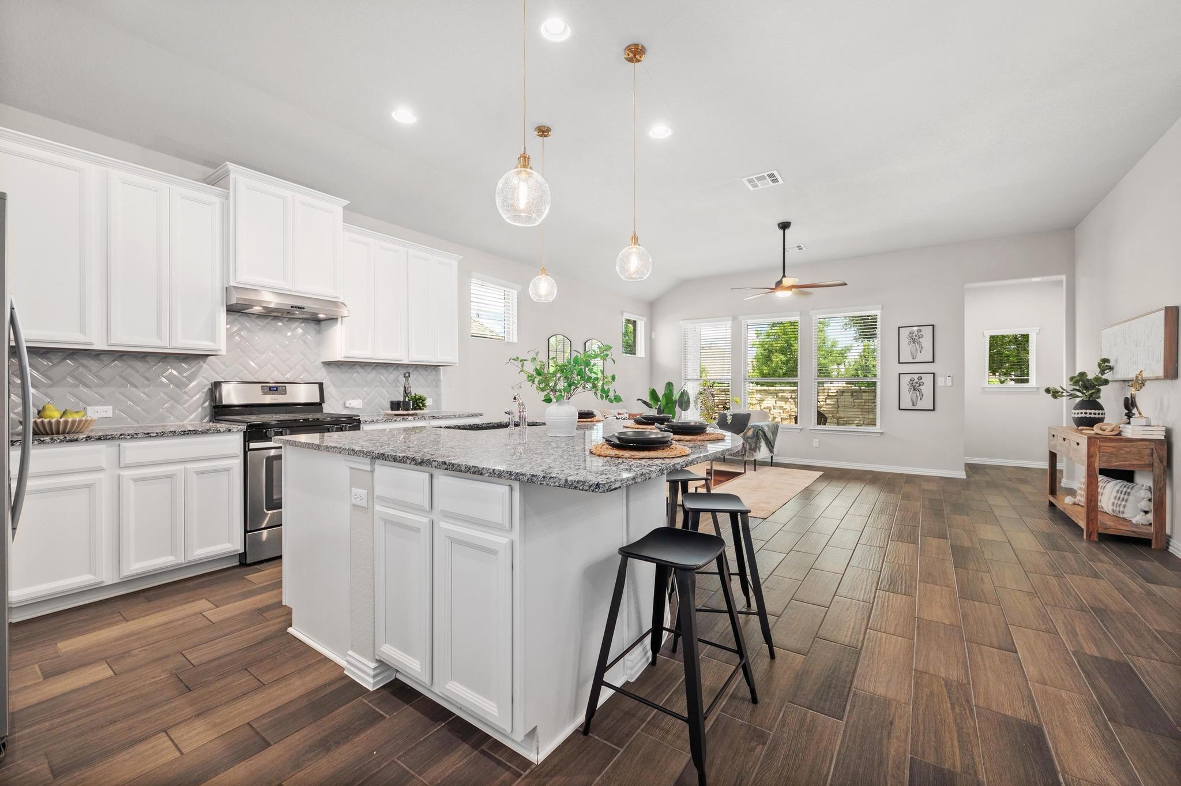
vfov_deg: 79.1
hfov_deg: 102.3
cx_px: 590
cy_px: 393
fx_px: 475
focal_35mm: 14
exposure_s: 1/1.25
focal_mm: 14.5
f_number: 8
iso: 250
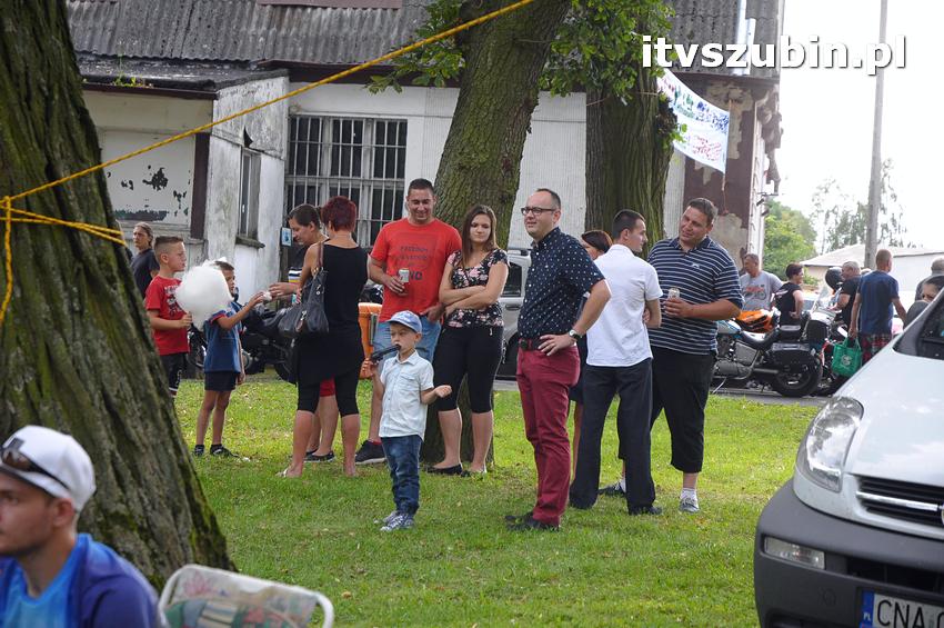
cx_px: 472
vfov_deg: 13.0
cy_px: 314
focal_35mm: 105
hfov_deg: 19.5
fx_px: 2751
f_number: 5
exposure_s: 1/400
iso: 640
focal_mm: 70
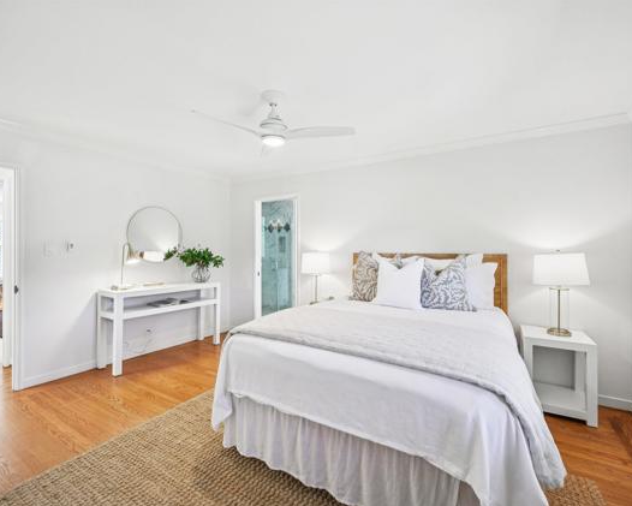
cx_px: 320
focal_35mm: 16
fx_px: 299
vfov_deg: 80.4
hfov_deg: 93.1
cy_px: 255
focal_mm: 14
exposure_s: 1/30
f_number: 9
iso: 400
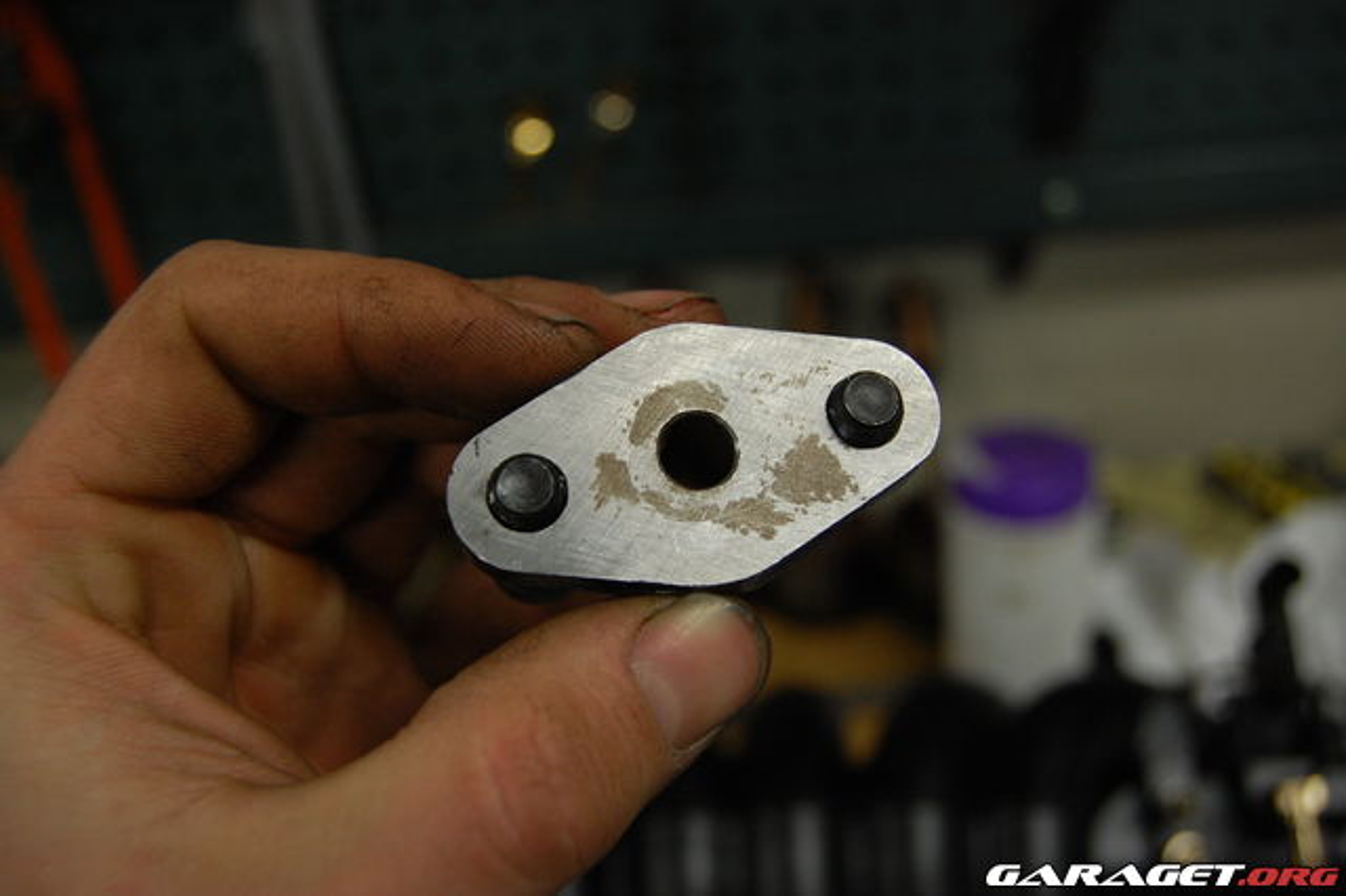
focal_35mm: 39
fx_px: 1457
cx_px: 673
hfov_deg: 49.6
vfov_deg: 34.2
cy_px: 448
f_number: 5
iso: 800
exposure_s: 1/80
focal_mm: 26
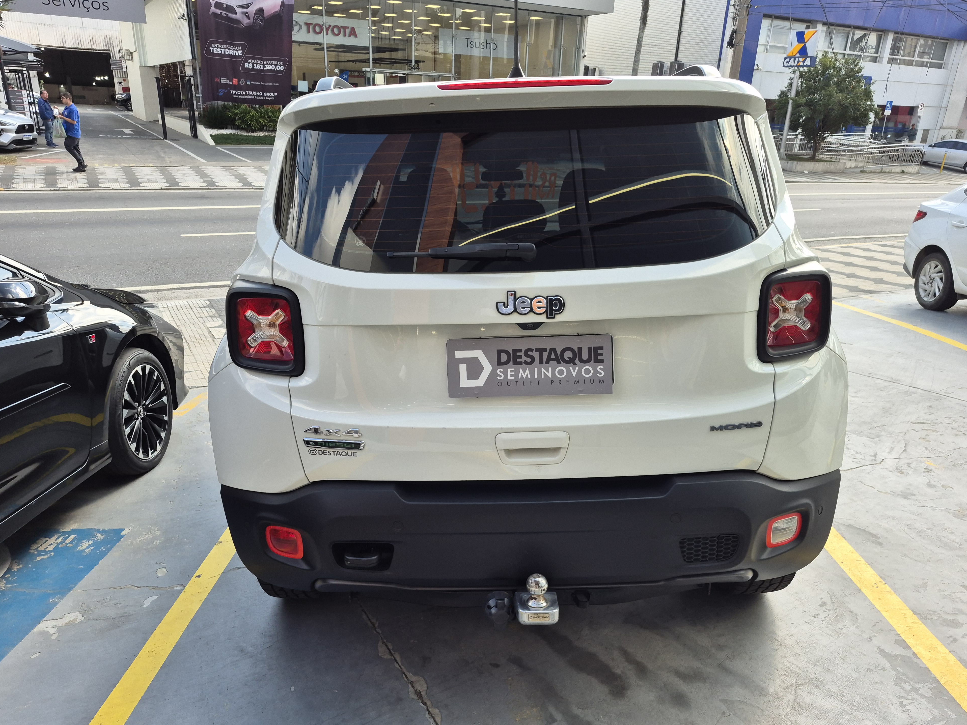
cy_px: 377
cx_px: 500
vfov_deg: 56.8
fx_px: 670
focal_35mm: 24
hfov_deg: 71.6
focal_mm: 5.4
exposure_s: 1/395
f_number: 1.8
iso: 25
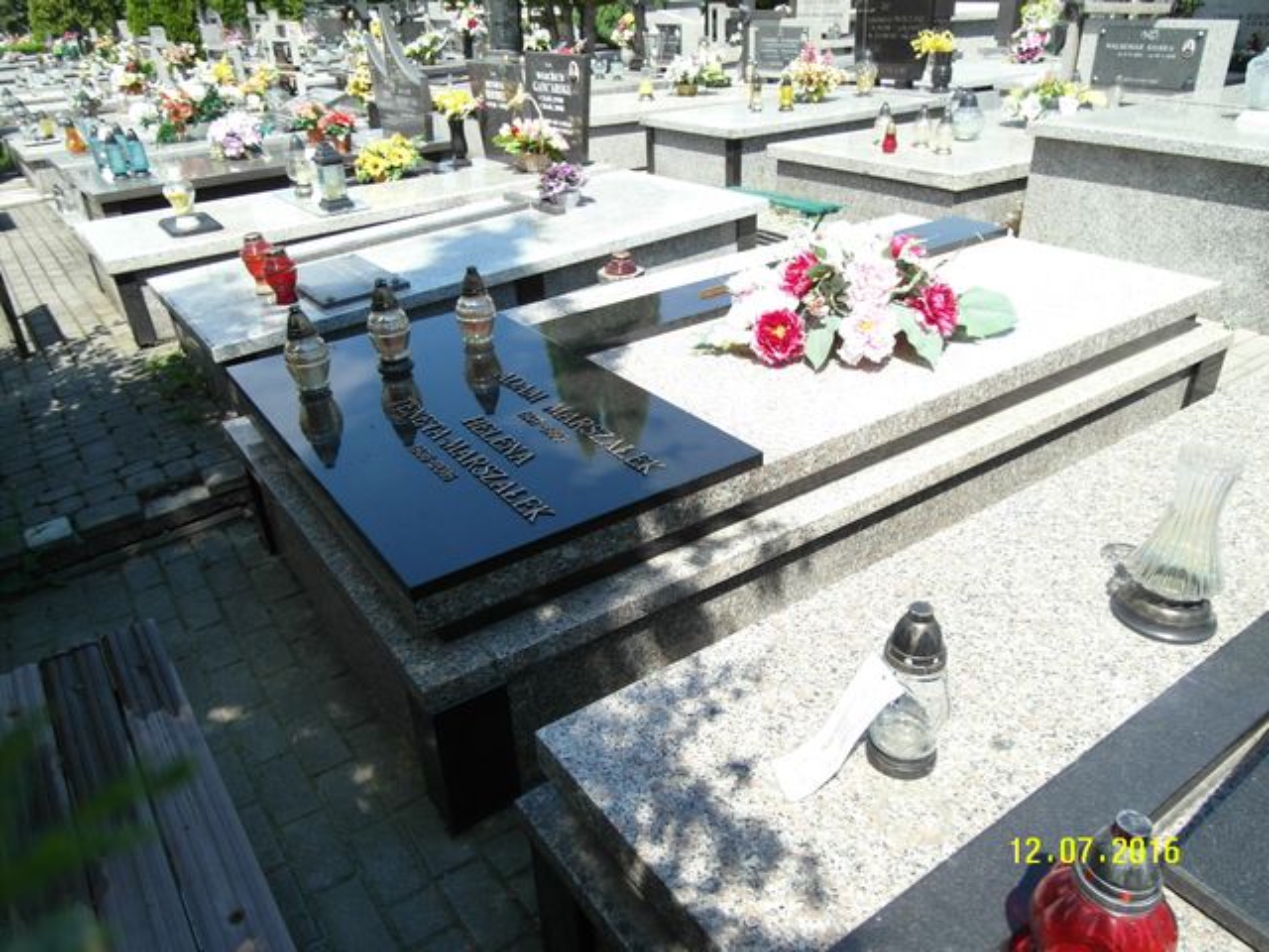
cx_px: 634
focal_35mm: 24
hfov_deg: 71.6
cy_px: 476
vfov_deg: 56.8
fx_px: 880
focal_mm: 5.2
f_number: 2.3
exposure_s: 1/1500
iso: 80
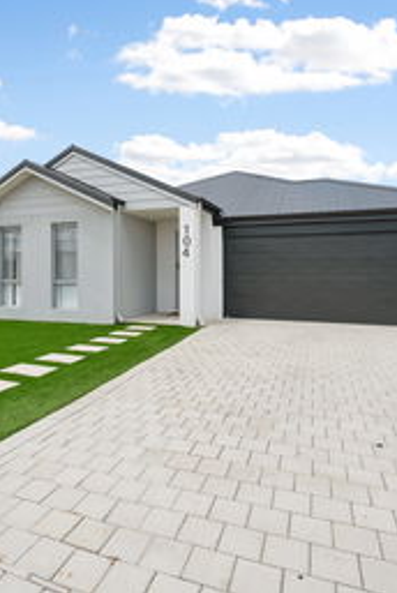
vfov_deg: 78.5
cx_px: 170
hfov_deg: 57.1
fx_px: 363
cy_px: 285
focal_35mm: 22
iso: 100
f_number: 8
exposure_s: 1/400
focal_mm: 14
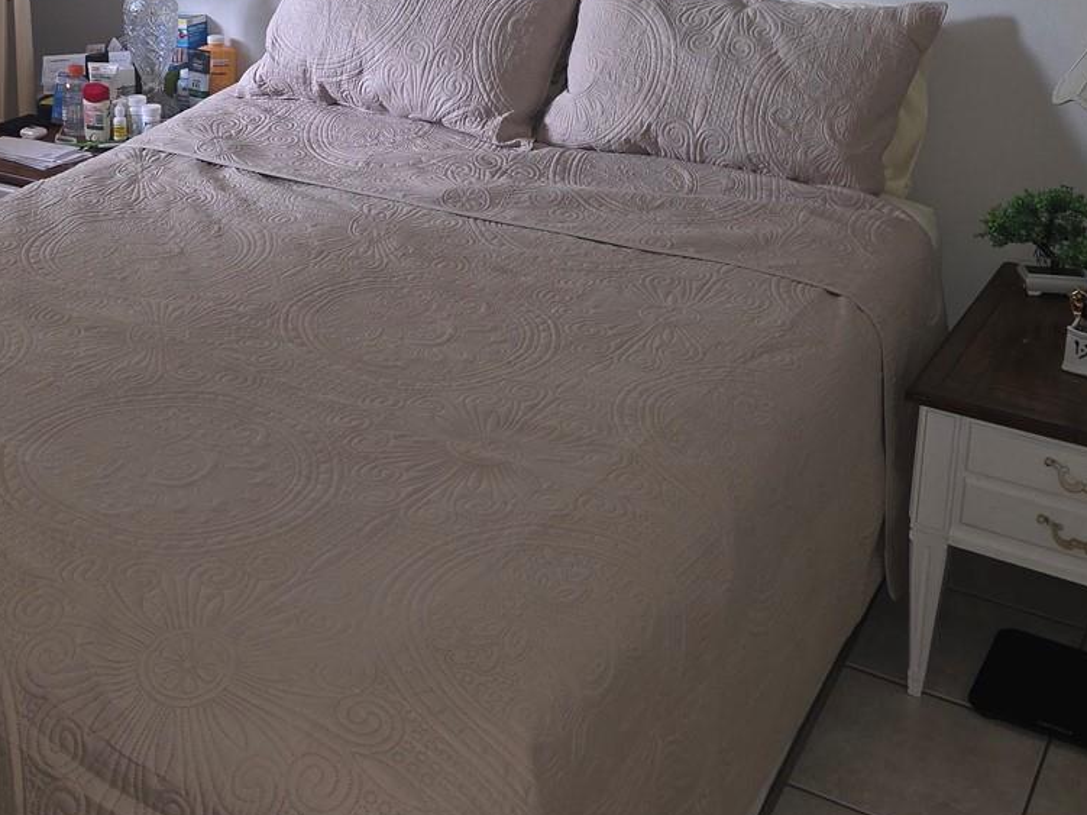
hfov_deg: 38.6
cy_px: 83
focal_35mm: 49
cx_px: 386
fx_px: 1538
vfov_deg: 28.5
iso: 100
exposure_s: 1/40
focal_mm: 6.3
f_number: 1.7
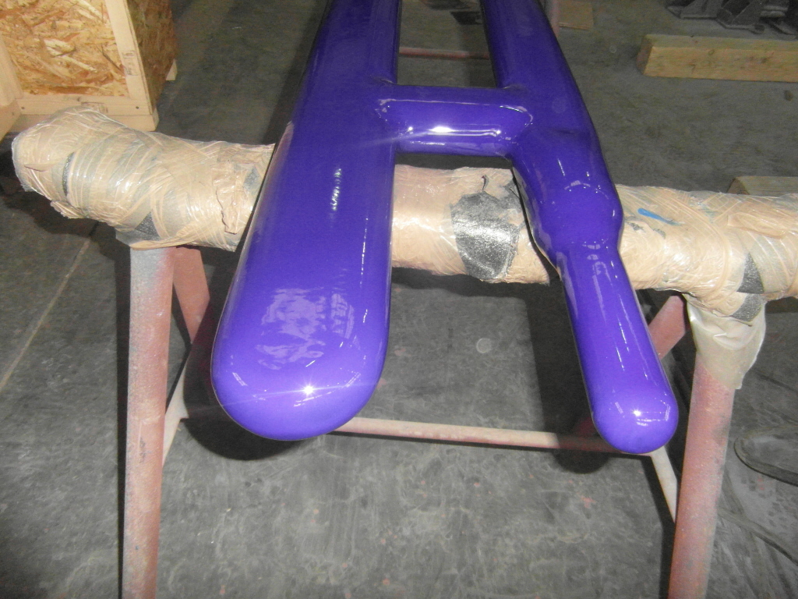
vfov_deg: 56.8
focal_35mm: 24
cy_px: 300
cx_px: 399
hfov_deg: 71.6
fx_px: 553
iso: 640
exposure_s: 1/30
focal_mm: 4
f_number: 3.2
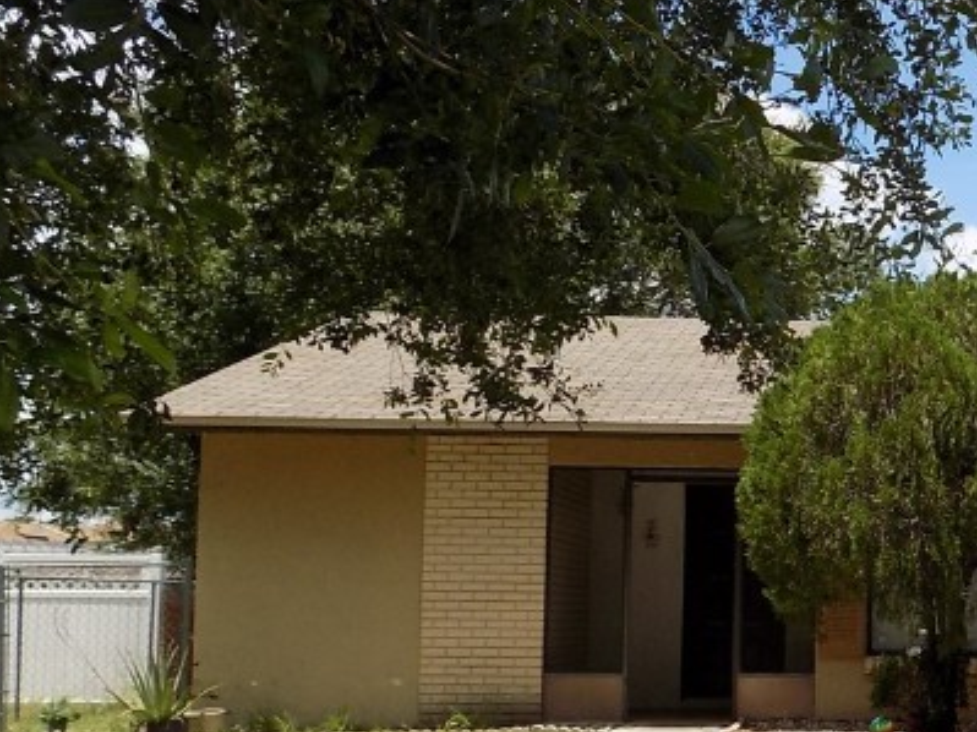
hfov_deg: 29.6
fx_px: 1665
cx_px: 1065
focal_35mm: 59
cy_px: 509
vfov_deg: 24.6
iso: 80
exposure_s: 1/1000
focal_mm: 4
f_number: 3.1
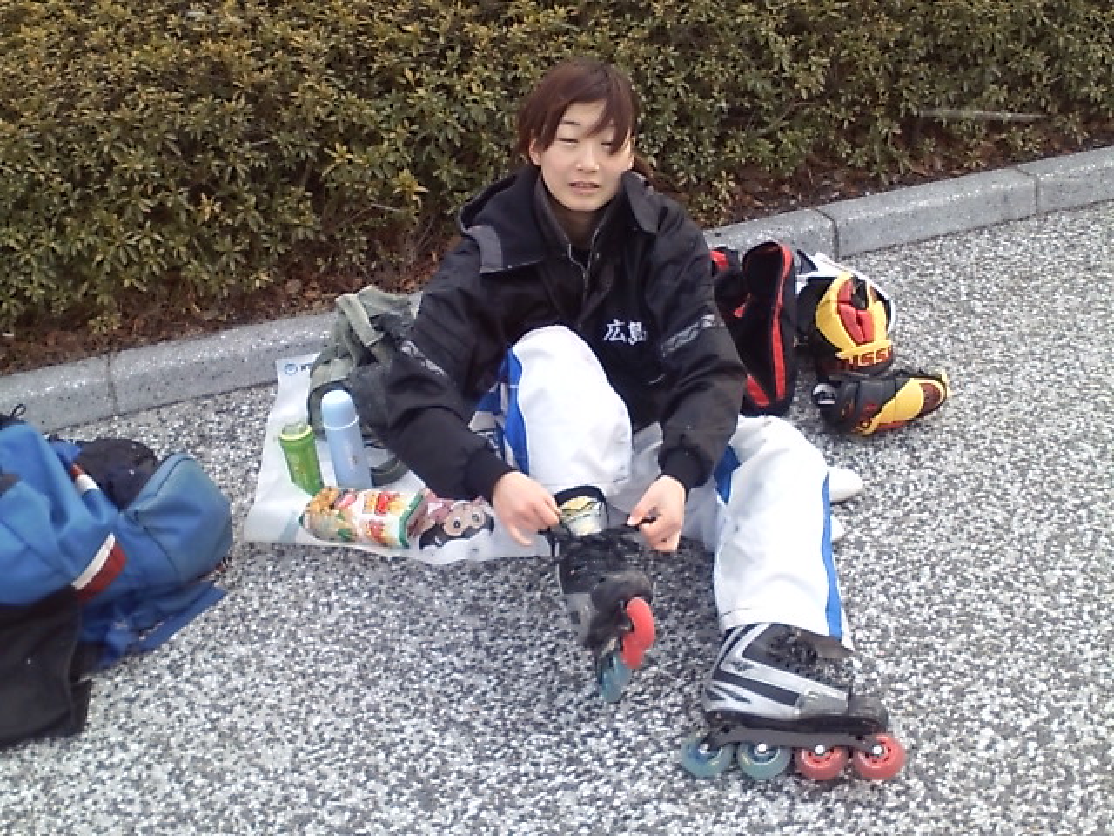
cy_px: 418
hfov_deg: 61.7
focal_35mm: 29
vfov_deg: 48.2
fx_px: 933
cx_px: 557
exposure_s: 1/116
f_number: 3.5
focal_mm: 3.73
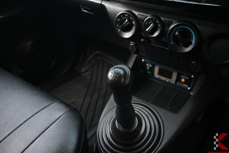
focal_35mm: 30
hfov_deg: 61.9
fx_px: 191
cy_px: 77
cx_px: 118
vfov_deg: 43.7
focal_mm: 29
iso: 280
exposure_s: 1/45
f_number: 5.6
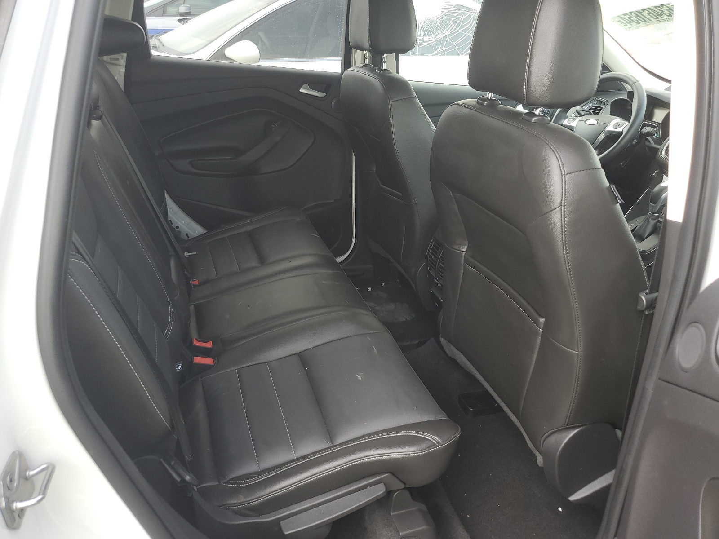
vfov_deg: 53.1
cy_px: 270
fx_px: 540
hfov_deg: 67.3
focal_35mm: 26
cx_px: 360
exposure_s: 1/159
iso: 50
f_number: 1.5
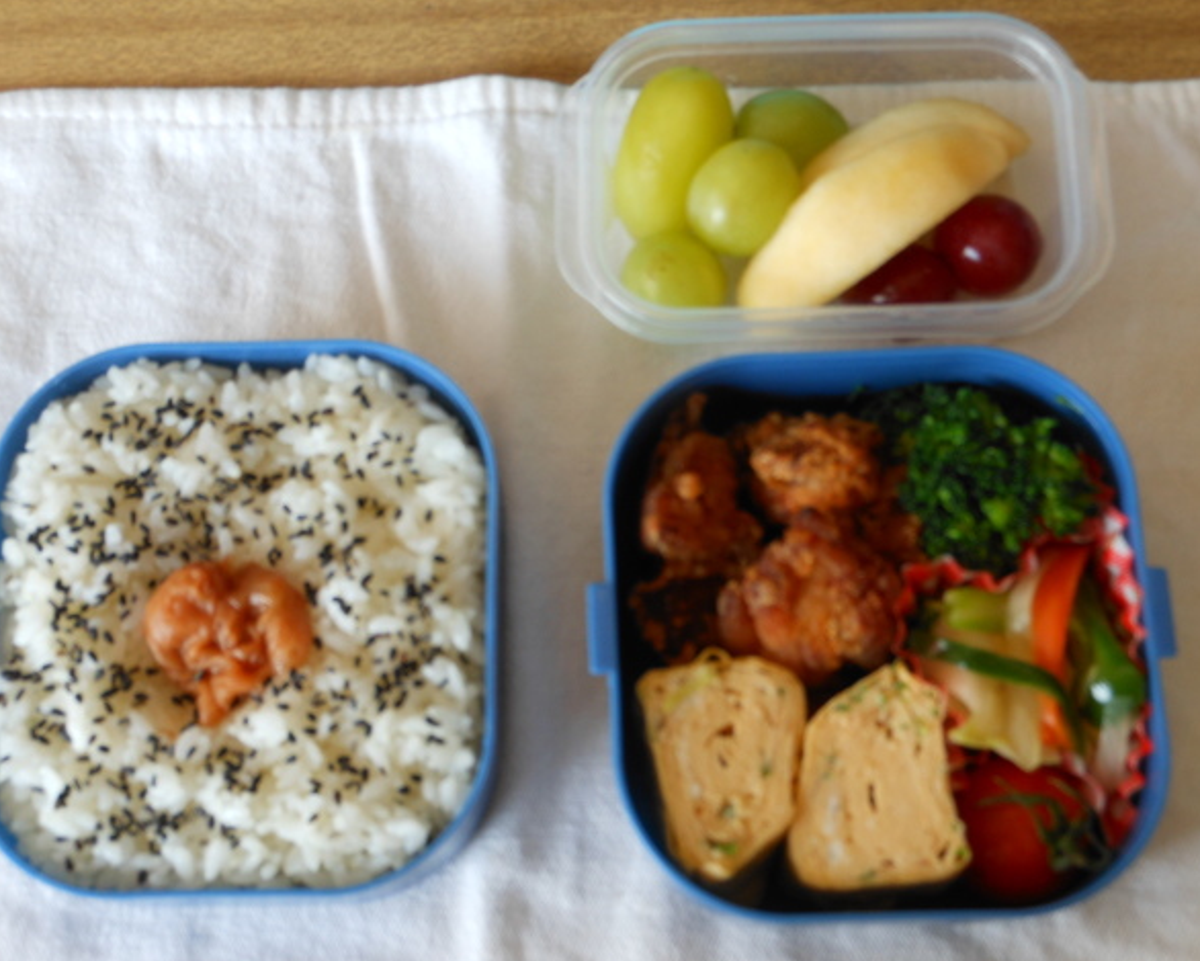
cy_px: 477
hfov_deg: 38.8
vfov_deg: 31.5
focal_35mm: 48
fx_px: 1705
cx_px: 588
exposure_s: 1/60
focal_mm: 8.1
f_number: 4.6
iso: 80
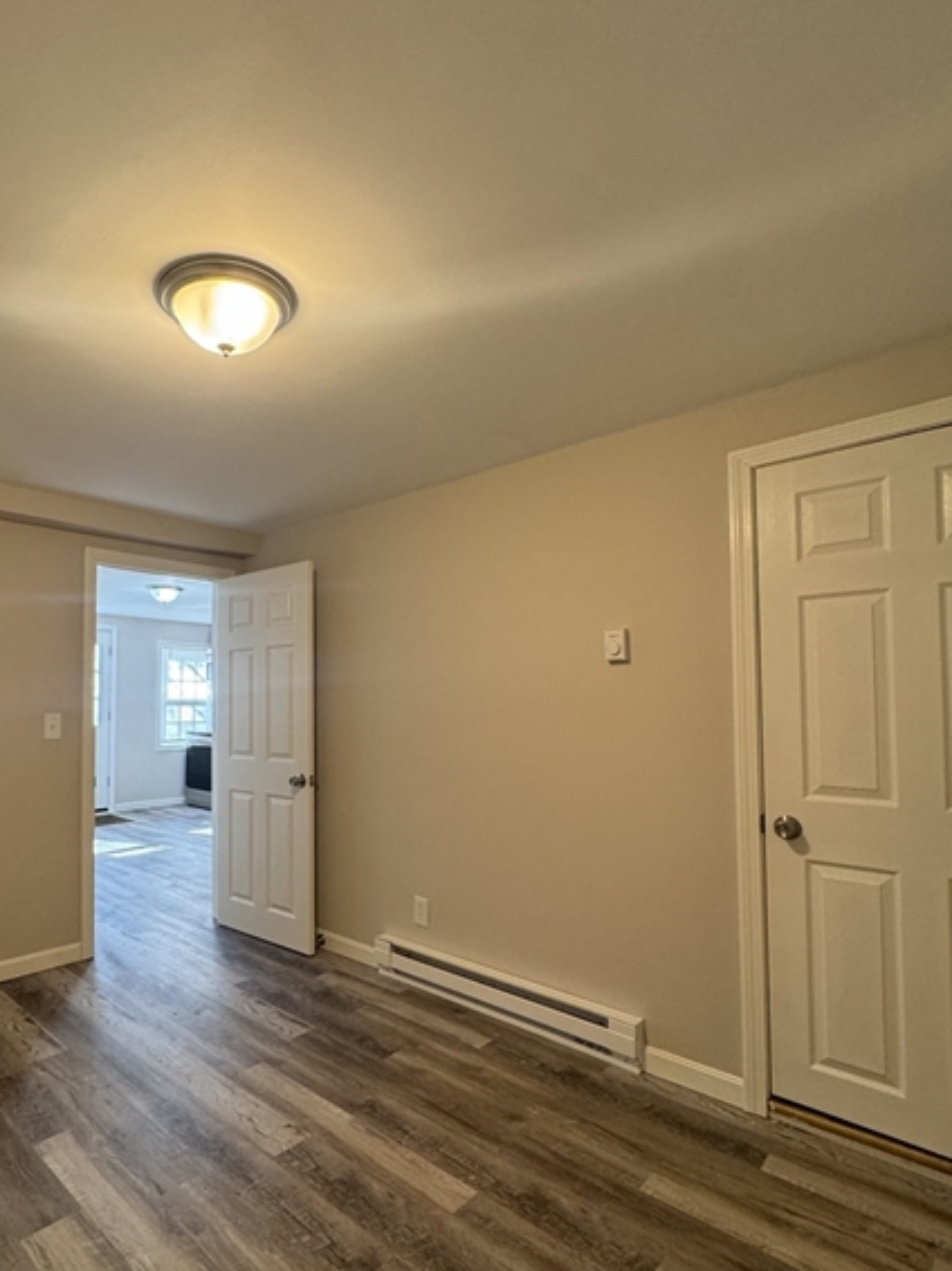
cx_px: 350
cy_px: 678
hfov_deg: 67.5
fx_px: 697
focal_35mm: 19
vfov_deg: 84.6
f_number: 2.2
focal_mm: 2.22
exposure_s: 1/120
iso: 250
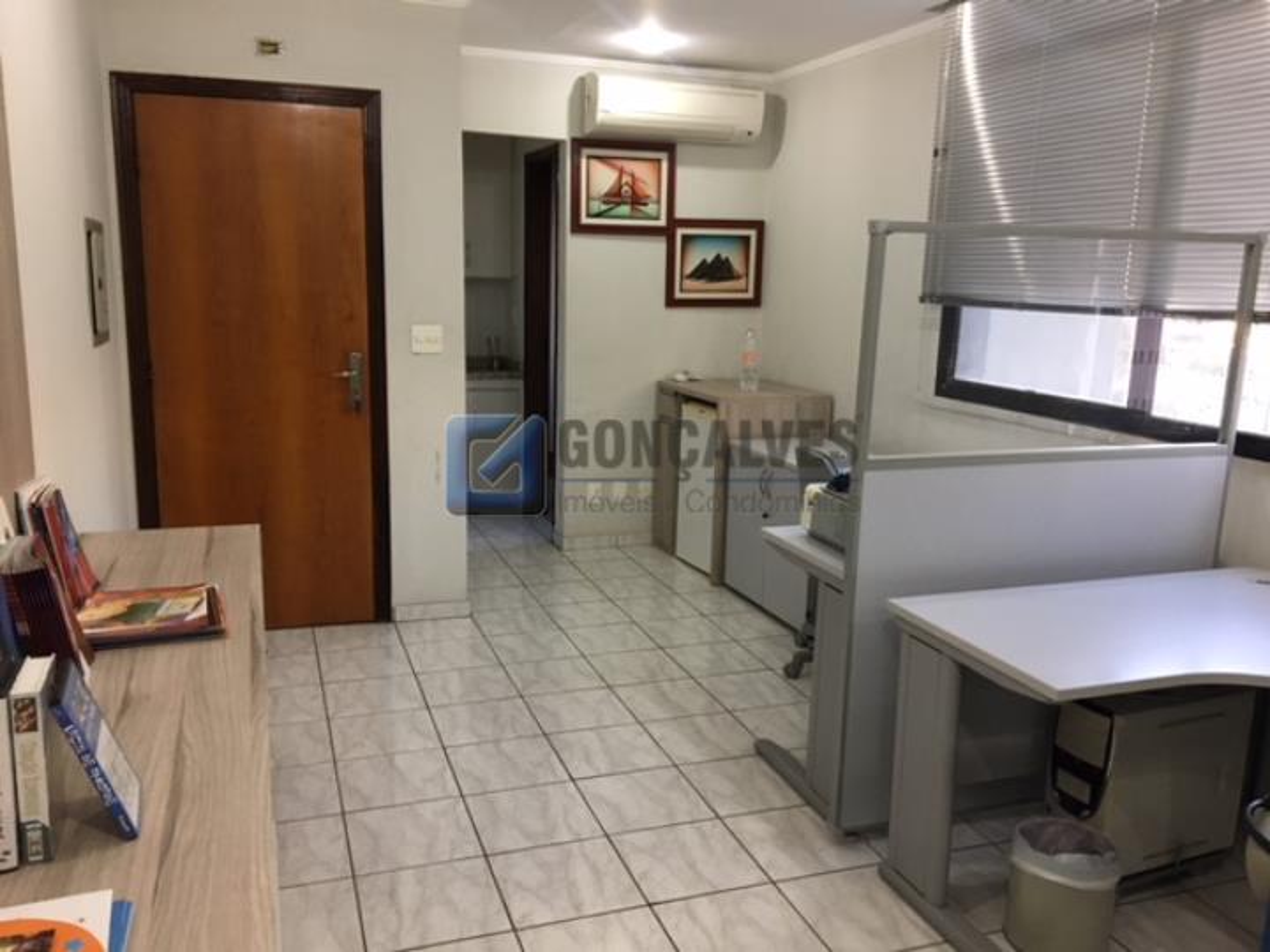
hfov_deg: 61.7
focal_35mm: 29
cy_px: 476
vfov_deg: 48.2
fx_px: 1064
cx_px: 635
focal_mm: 4.15
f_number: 2.2
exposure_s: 1/30
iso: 160
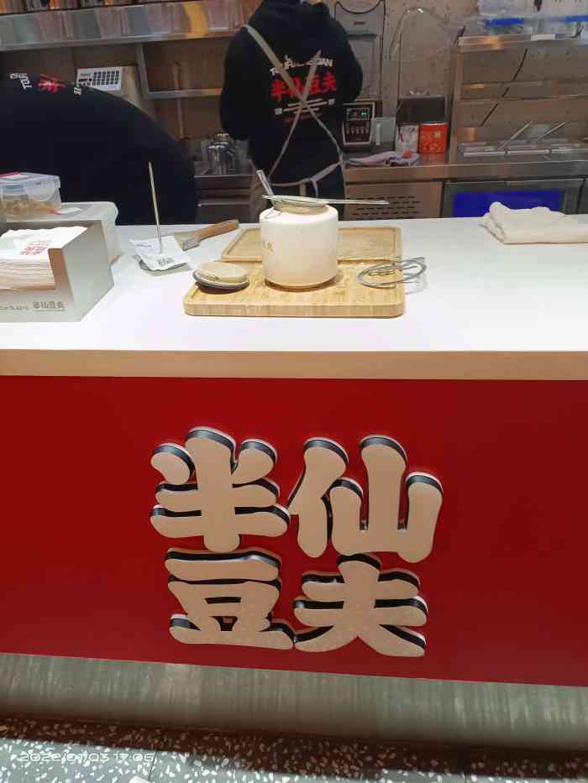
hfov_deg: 54.9
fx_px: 566
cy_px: 392
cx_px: 294
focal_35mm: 25
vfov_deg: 69.4
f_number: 1.79
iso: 802
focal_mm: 4.71
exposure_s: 1/101
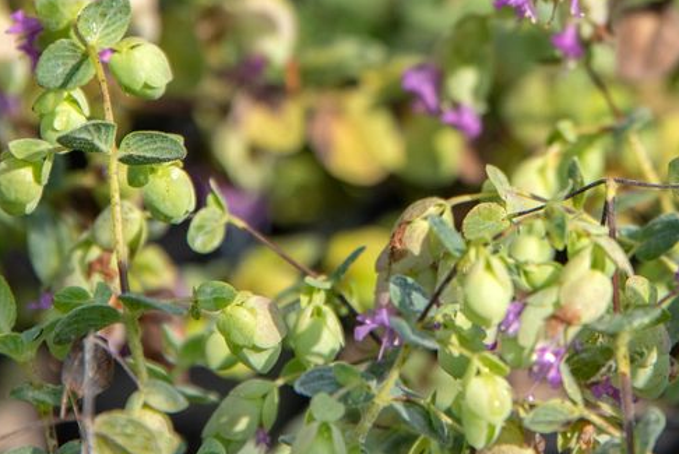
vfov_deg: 1.9
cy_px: -48
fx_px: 13969
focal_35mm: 740
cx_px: 535
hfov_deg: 2.8
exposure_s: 1/1000
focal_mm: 300
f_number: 8
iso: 640
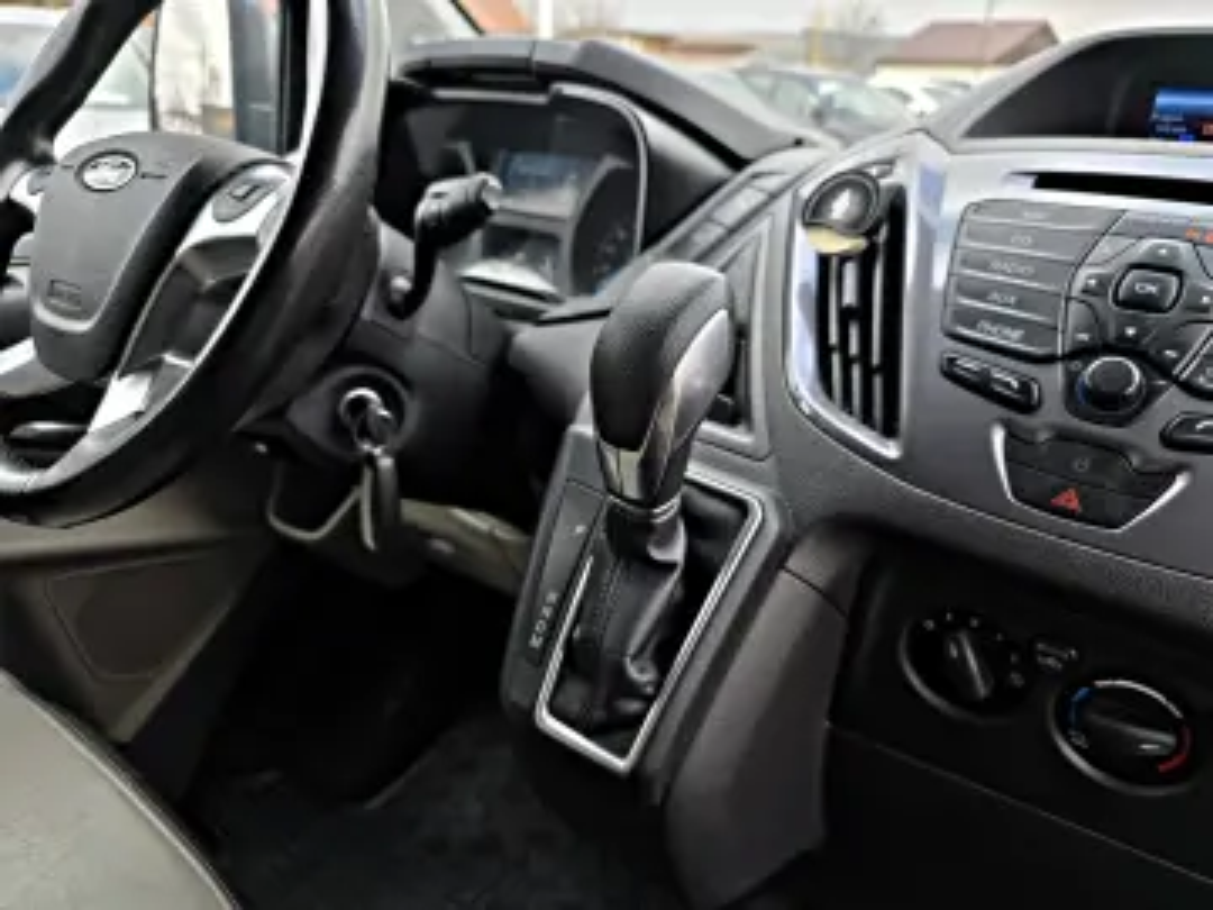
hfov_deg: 73.9
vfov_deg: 58.9
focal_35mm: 23
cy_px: 455
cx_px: 606
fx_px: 806
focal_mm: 6.3
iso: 50
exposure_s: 1/180
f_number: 1.7
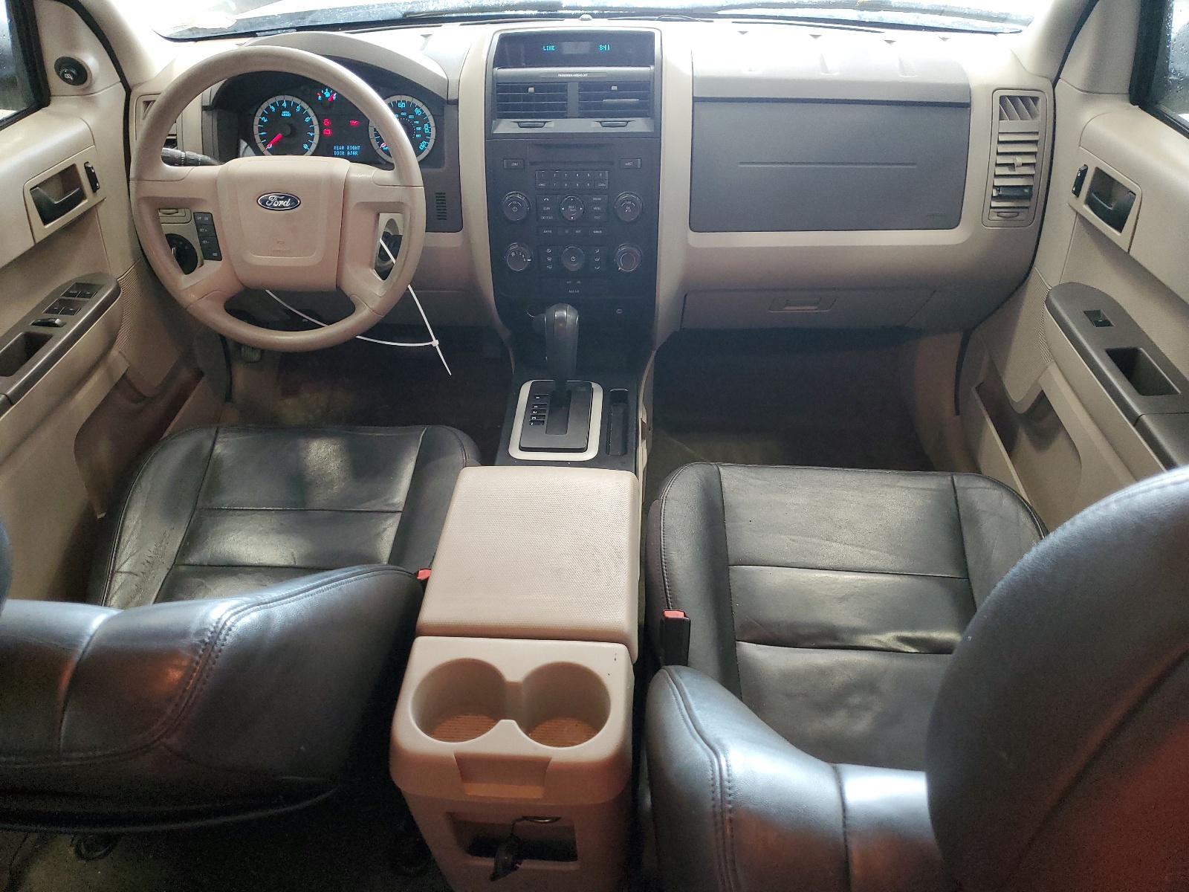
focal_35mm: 26
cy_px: 446
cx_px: 594
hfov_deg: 67.3
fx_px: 893
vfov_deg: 53.1
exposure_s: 1/60.2
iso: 178
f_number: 1.5
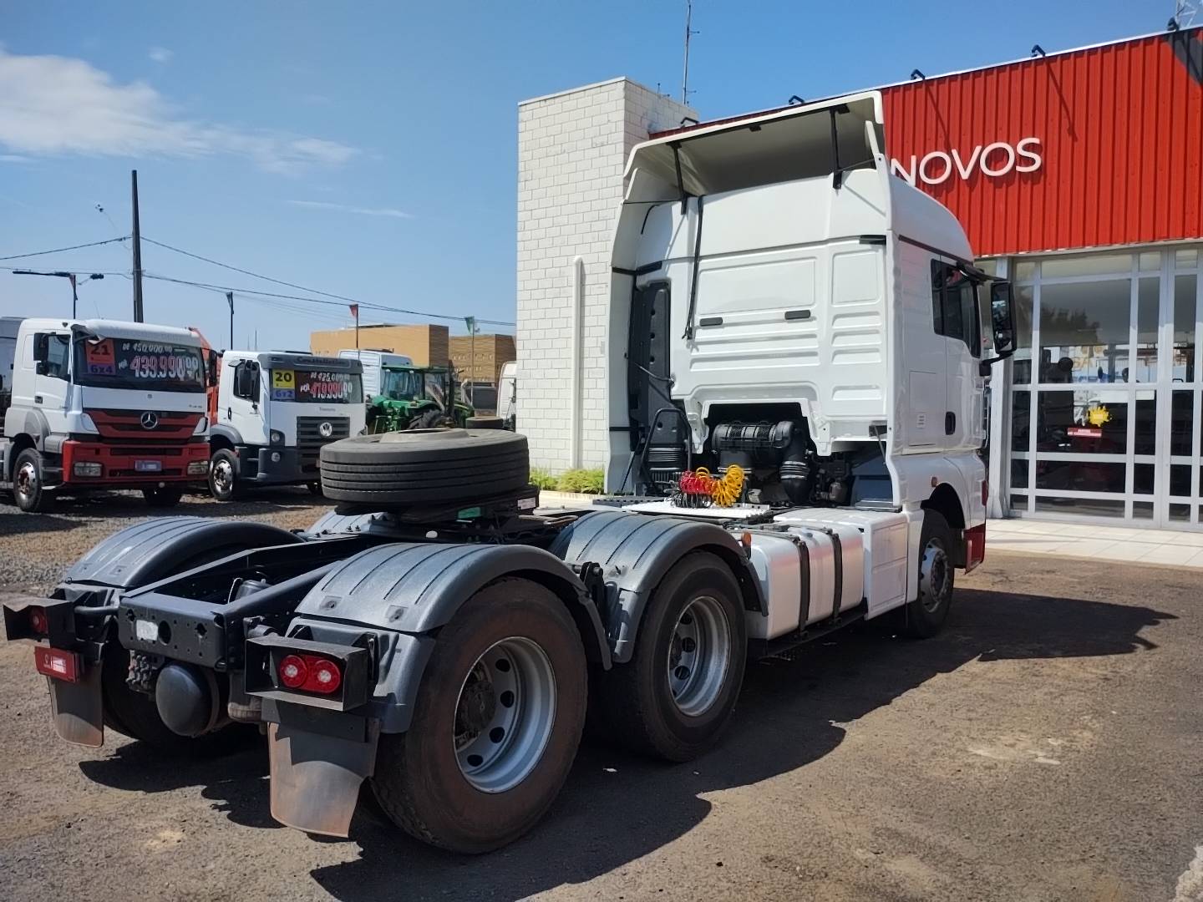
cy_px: 451
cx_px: 602
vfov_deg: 49.7
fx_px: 973
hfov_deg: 63.4
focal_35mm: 28
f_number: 1.8
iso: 100
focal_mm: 4.27
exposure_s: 1/894
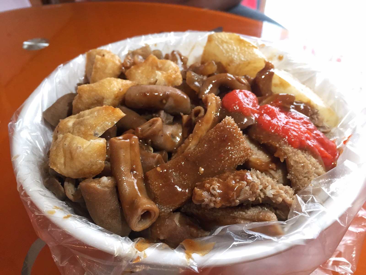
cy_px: 138
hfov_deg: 61.7
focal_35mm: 29
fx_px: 307
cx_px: 183
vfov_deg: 48.2
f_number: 2.2
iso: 160
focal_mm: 4.15
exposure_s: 1/33
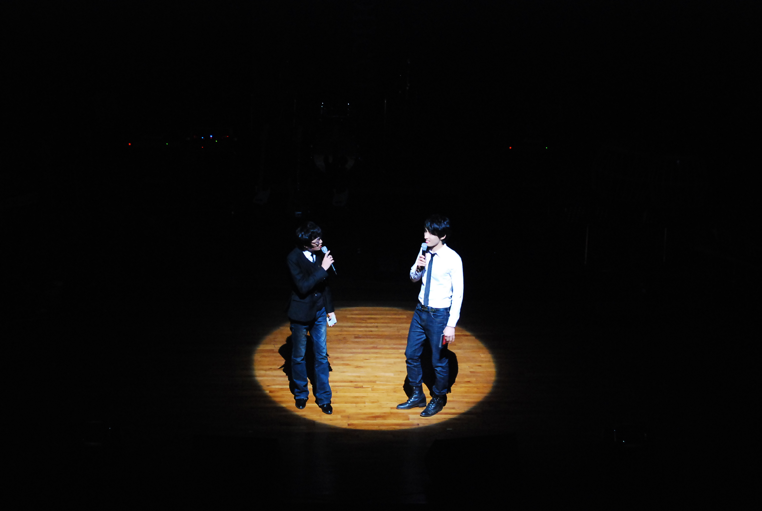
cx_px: 381
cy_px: 256
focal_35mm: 82
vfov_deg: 16.6
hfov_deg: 24.6
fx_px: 1750
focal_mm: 55
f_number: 5.6
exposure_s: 1/40
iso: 1600
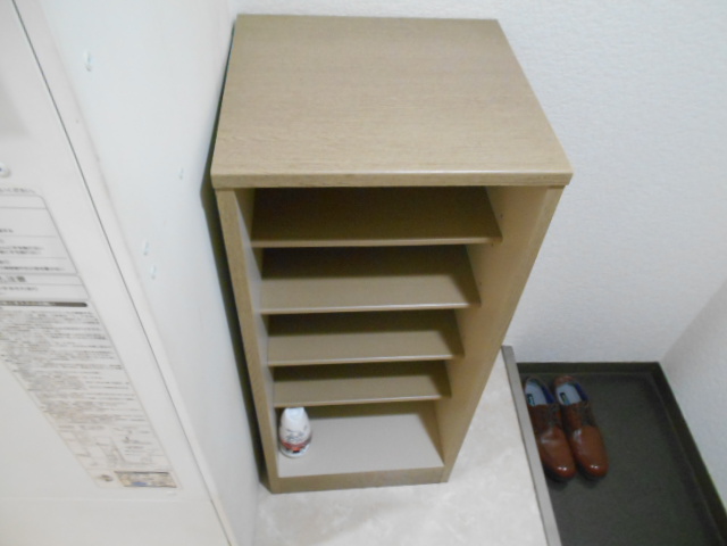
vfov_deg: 53.1
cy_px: 273
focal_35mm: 26
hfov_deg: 67.3
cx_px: 364
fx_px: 546
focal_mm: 4.6
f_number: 3.2
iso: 640
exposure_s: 1/8
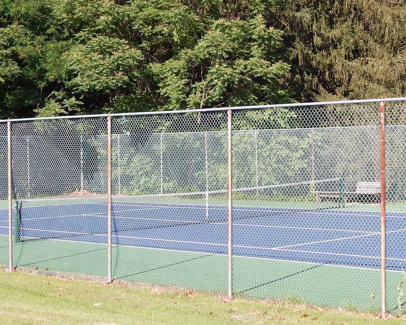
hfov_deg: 24.3
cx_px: 279
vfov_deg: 19.6
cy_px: 120
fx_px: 937
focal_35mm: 78
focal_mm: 7.7
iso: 125
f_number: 3.6
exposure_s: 1/640
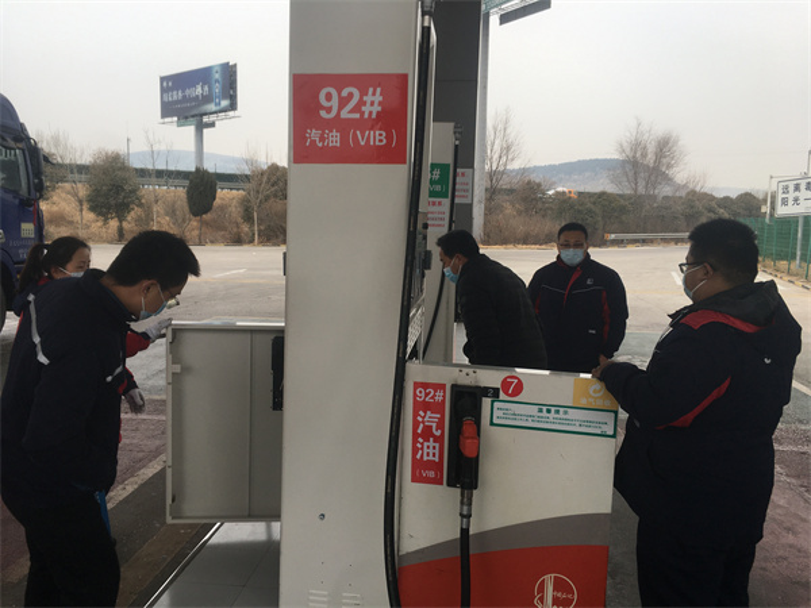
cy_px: 304
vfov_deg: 48.2
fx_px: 679
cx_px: 406
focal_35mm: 29
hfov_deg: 61.7
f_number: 2.2
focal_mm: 4.15
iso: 25
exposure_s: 1/164
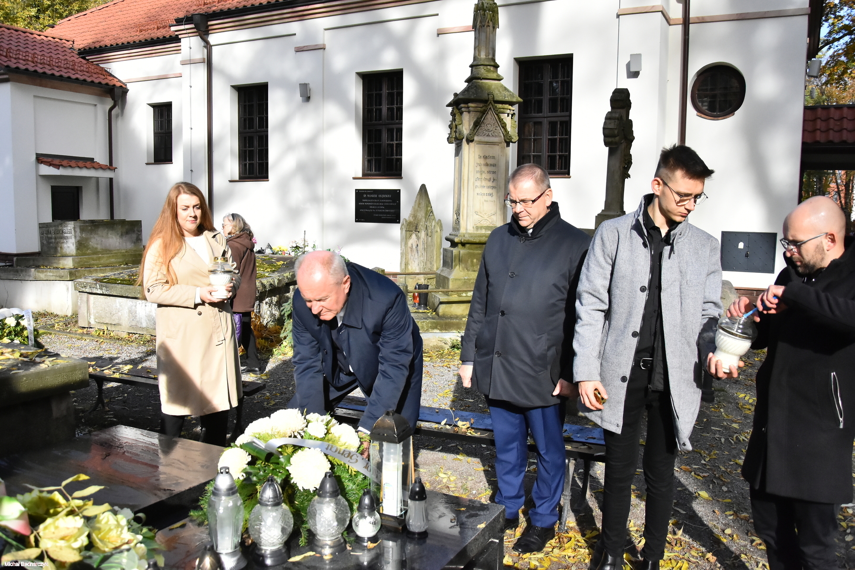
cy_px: 285
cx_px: 428
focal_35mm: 32
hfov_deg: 59.5
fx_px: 748
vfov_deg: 41.7
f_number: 4.5
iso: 2000
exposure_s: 1/8000
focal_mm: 21
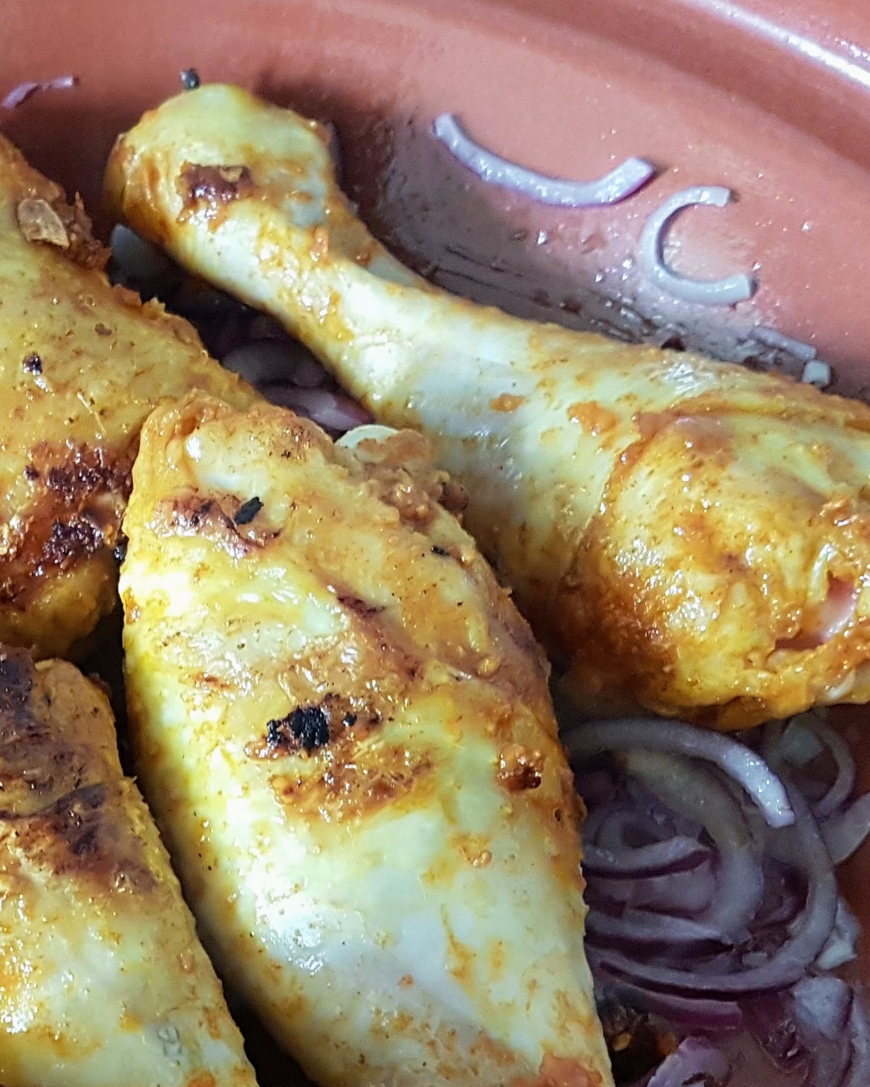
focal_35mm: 61
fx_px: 1963
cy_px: 953
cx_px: 38
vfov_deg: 29.8
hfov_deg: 24.1
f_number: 1.7
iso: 200
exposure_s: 1/25
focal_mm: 4.2
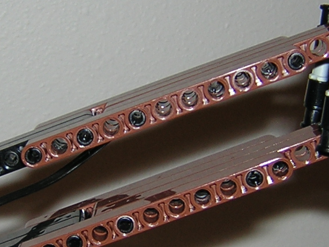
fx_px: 960
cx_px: 144
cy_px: 139
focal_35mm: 101
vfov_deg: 14.7
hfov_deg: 19.4
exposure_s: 1/60.1
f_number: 2.6
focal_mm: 4.7
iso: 100
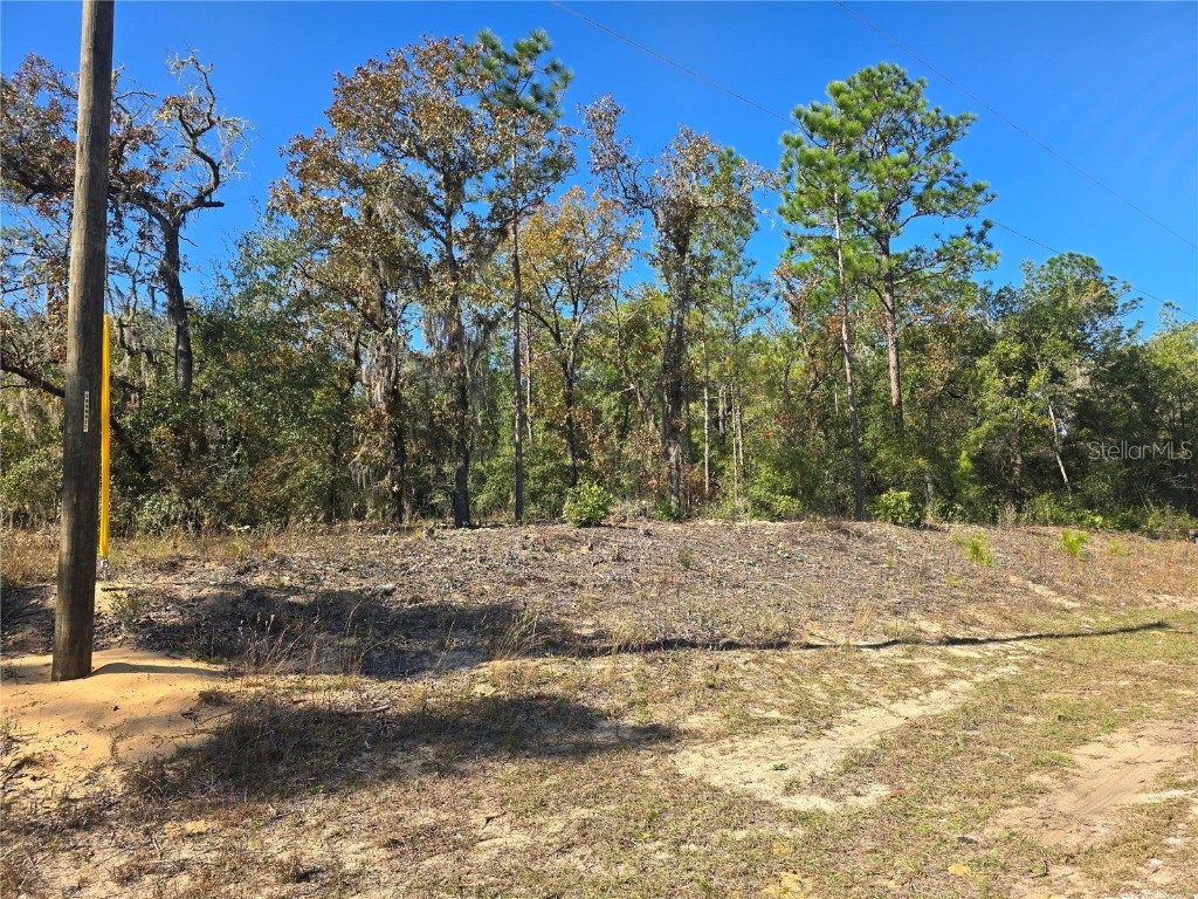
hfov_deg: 73.9
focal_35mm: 23
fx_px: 796
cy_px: 450
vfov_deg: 58.9
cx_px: 599
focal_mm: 6.3
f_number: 1.7
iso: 12
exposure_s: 1/391
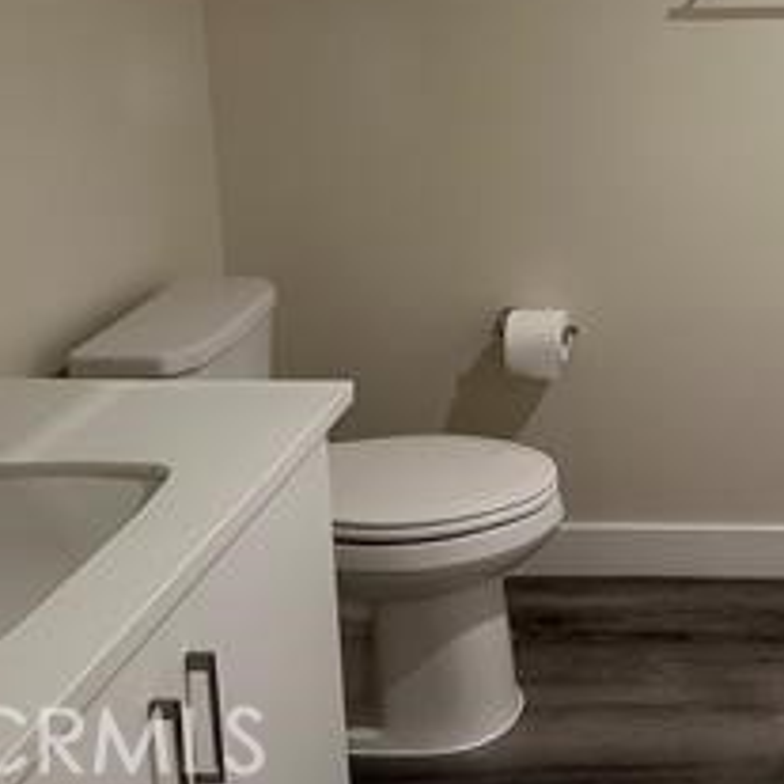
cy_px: 157
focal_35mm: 46
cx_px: 757
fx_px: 1179
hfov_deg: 34.0
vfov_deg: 35.6
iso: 200
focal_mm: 6.86
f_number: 1.78
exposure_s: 1/120
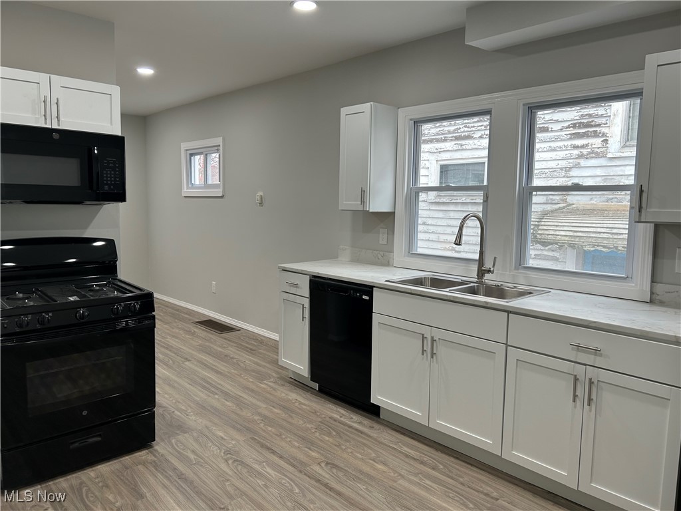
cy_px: 256
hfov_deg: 67.3
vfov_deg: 53.1
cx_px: 340
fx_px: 511
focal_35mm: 26
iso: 64
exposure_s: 1/120
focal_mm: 5.7
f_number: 1.5
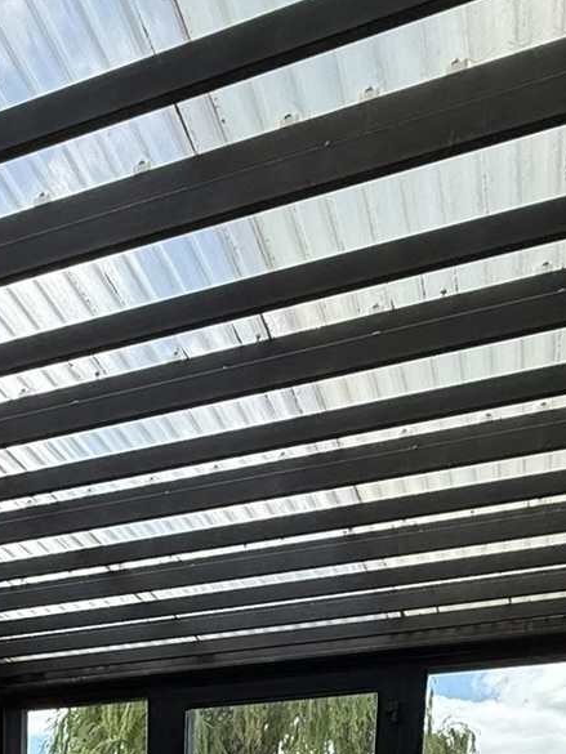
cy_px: 1110
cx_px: 27
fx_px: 1068
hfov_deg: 28.2
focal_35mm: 49
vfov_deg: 27.7
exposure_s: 1/631
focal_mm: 2.22
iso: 50
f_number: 2.2
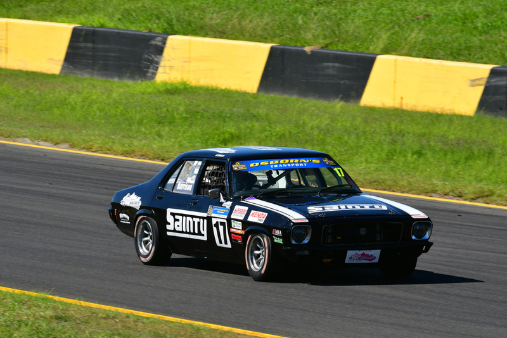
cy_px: 169
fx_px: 7607
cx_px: 254
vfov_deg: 2.5
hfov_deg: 3.8
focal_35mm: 540
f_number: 13
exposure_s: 1/640
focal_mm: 360
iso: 500
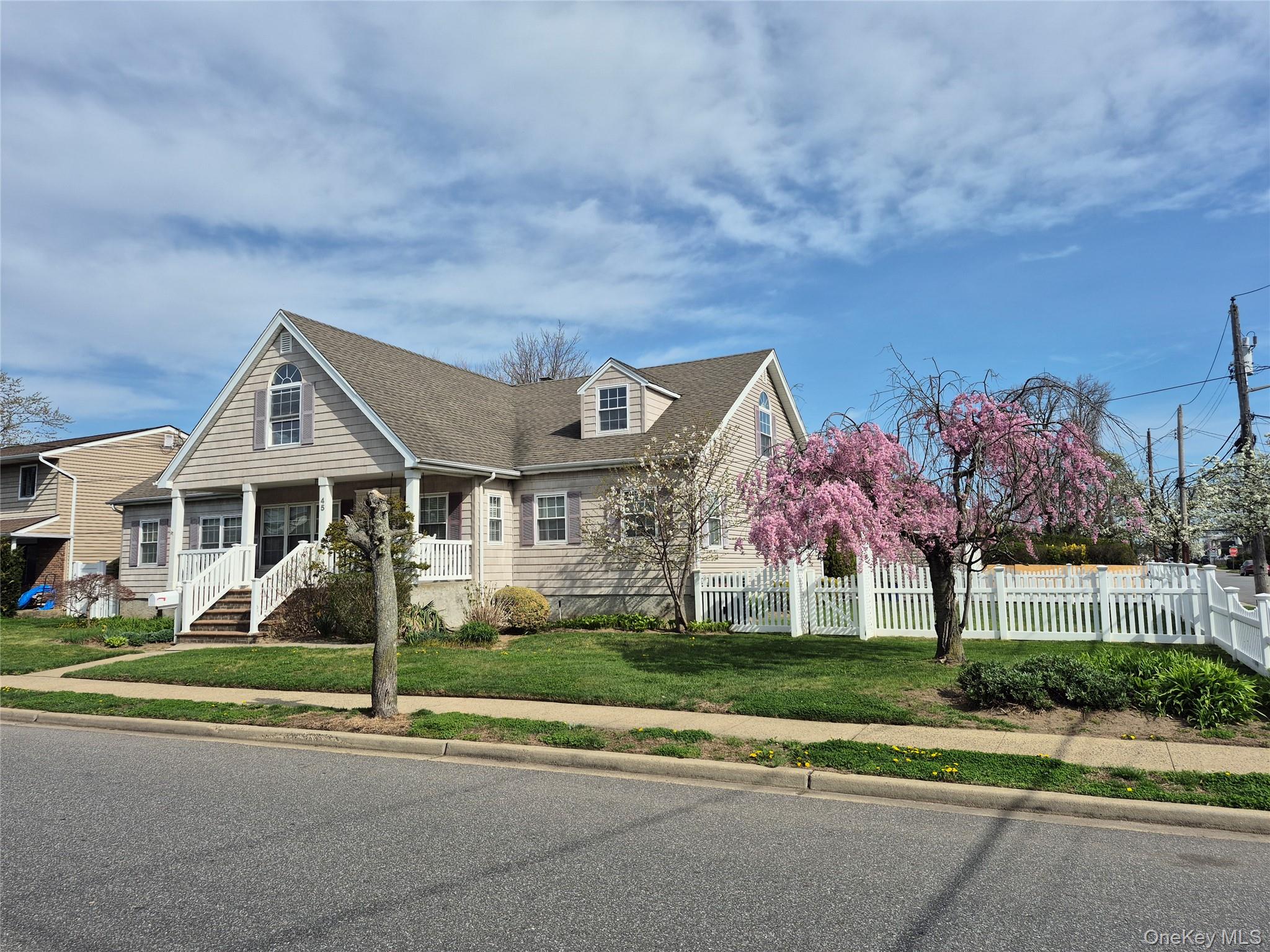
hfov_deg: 73.9
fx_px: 844
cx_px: 635
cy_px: 476
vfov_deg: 58.9
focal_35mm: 23
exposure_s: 1/2744
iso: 25
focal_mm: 5.4
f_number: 1.8
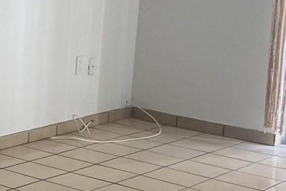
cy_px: 50
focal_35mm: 115
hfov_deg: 15.5
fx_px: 914
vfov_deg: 11.9
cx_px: -217
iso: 125
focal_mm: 4.25
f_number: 1.8
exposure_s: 1/120
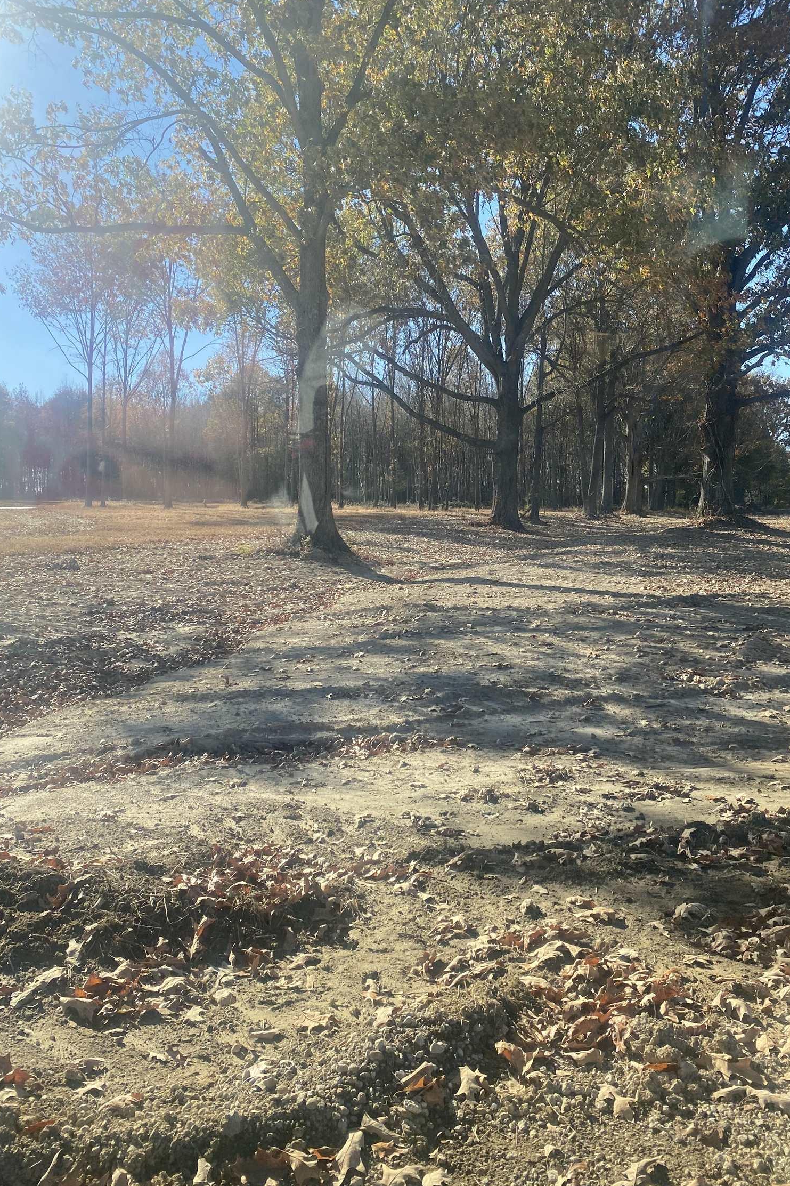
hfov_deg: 46.4
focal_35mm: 28
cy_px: 573
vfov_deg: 65.5
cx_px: 411
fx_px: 922
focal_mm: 4.25
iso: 32
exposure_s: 1/1272
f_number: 1.8
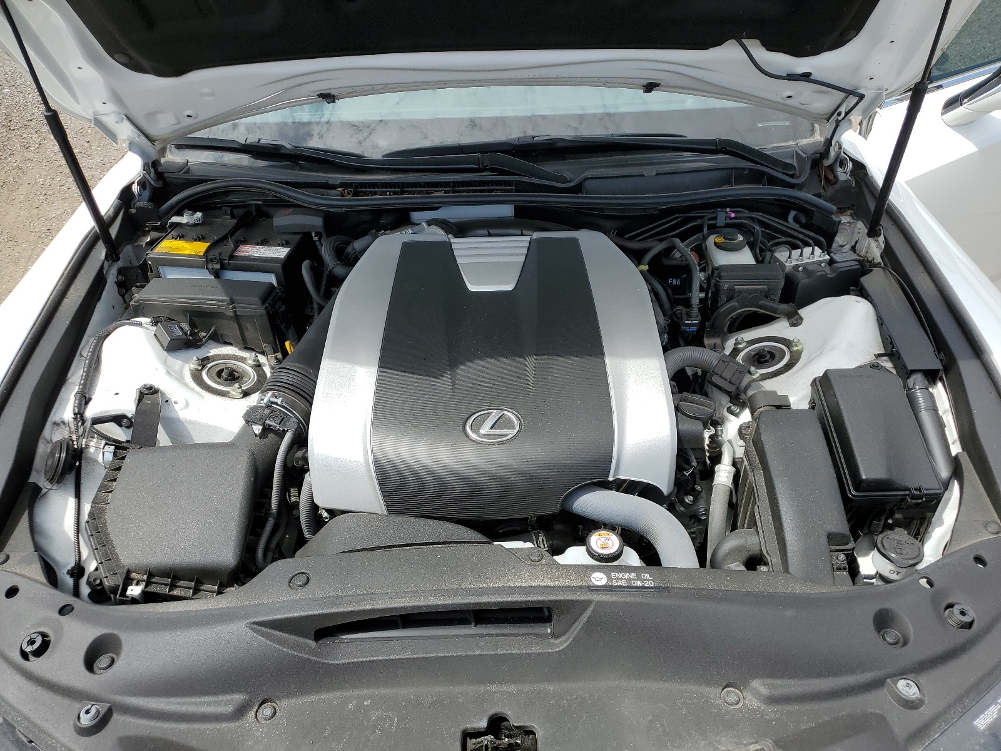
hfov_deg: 67.3
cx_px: 500
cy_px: 376
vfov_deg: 53.1
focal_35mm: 26
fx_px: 752
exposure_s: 1/2500
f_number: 1.5
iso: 50
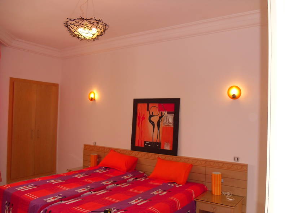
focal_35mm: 31
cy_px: 106
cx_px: 142
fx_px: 255
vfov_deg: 45.4
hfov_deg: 58.4
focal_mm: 5.6
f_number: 3.3
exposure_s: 1/45
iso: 100
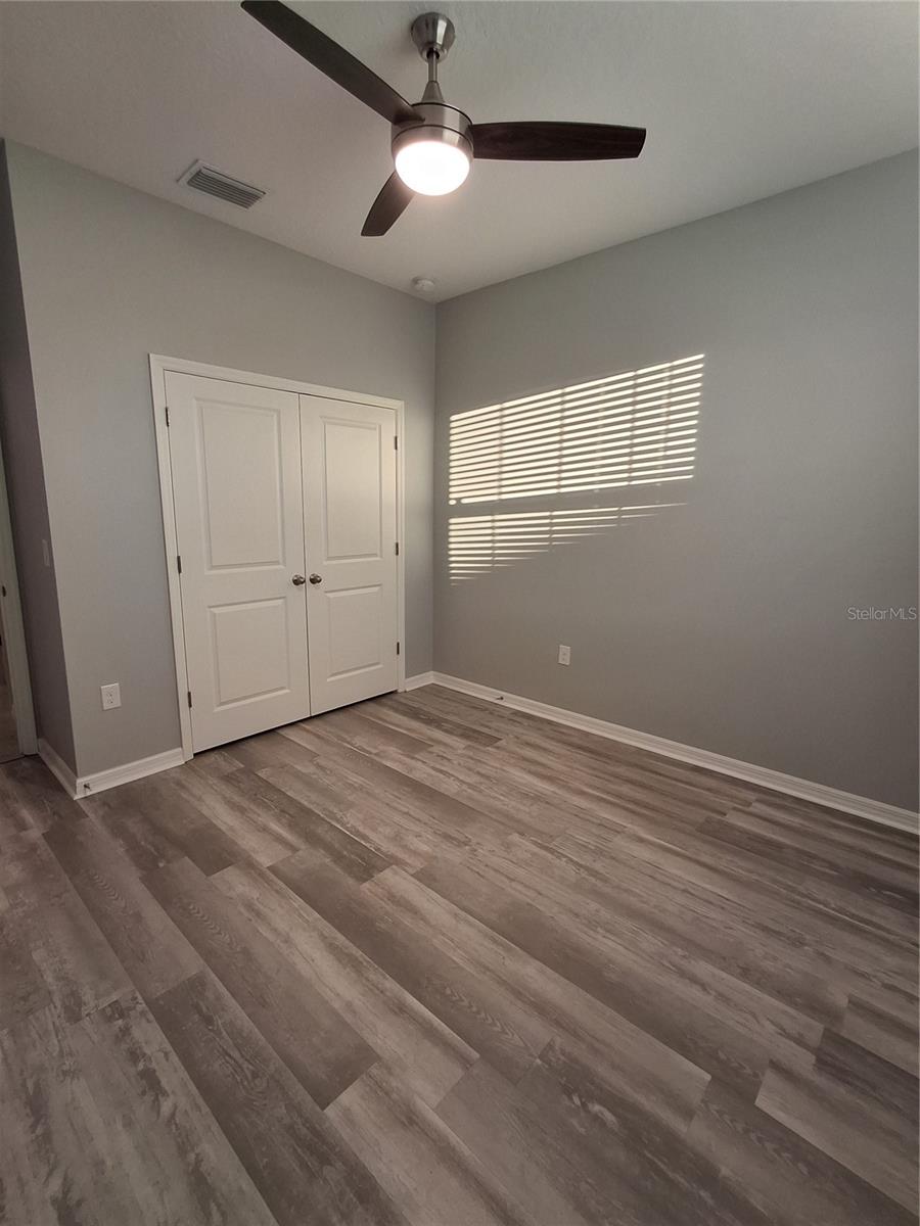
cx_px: 460
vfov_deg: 94.5
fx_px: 567
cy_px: 613
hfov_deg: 78.1
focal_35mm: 16
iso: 64
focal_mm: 1.64
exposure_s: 1/40
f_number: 2.2
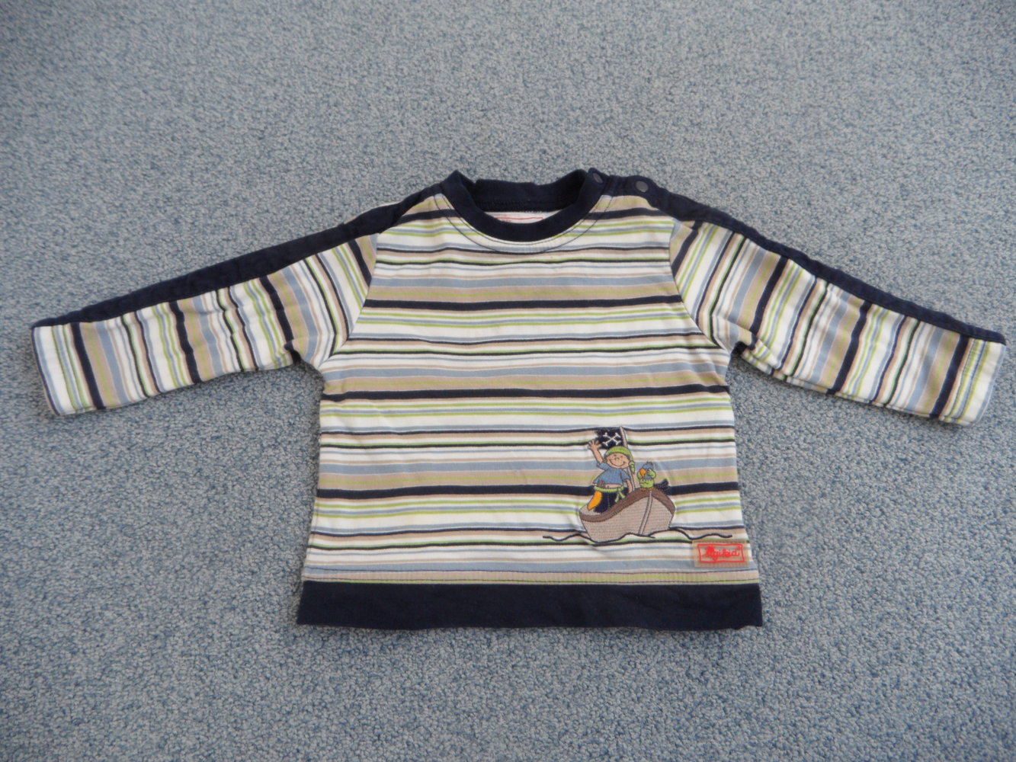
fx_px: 704
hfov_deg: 71.6
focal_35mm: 24
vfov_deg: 56.8
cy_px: 381
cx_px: 508
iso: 80
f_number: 2.9
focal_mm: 4.1
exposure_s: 1/60
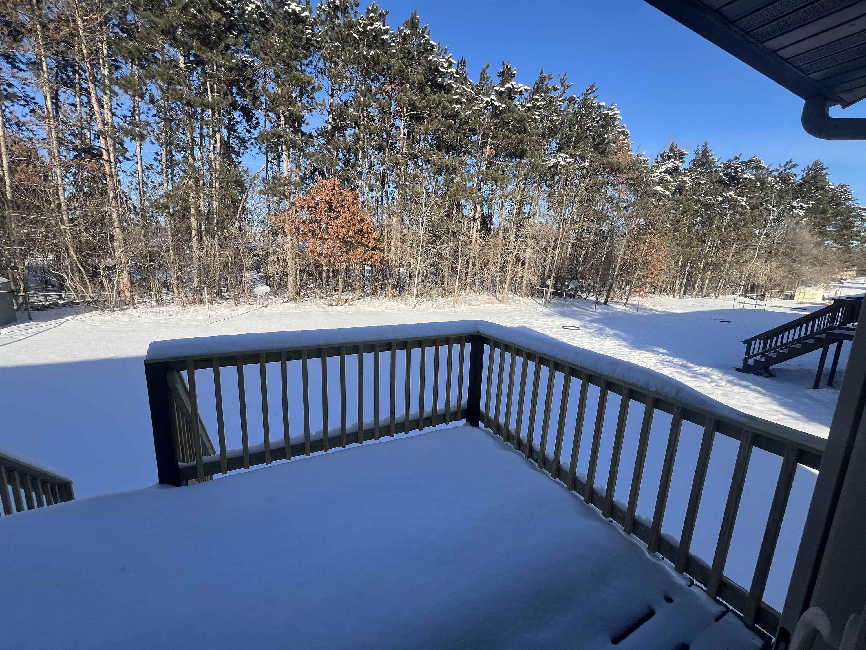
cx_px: 433
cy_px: 325
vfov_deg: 89.9
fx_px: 325
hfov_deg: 106.2
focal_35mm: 13
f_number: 1.8
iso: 32
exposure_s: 1/1143
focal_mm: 1.57
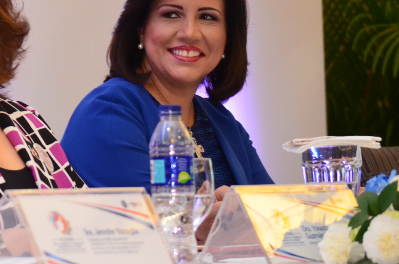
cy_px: 64
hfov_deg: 7.2
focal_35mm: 283
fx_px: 3130
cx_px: -54
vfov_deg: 4.8
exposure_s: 1/60
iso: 2000
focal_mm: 82
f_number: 4.2
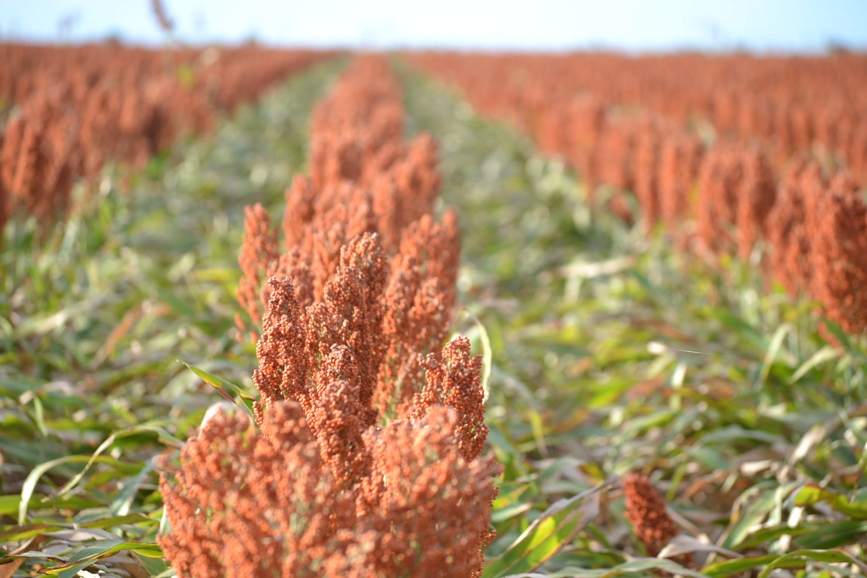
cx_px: 434
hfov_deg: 14.0
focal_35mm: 147
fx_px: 3540
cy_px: 289
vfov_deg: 9.3
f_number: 5.6
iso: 100
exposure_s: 1/125
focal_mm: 98
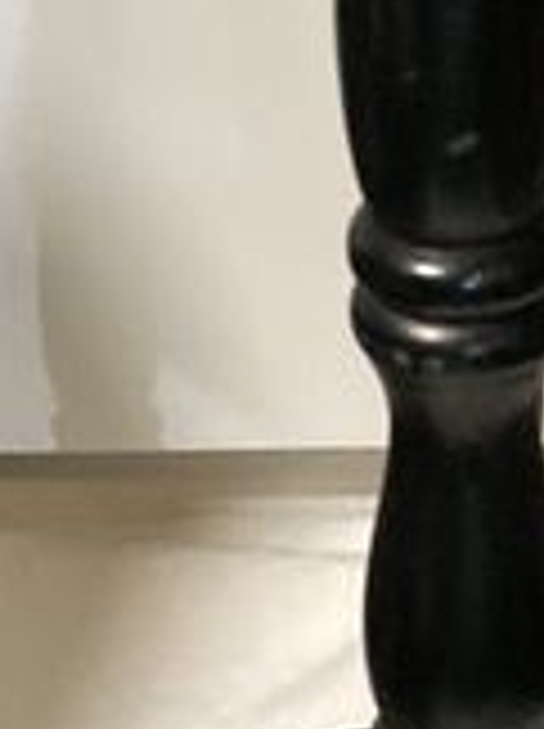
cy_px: 414
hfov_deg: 8.5
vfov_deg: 11.4
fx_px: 3635
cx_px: 584
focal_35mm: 173
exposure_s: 1/30
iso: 500
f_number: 1.8
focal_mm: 3.99
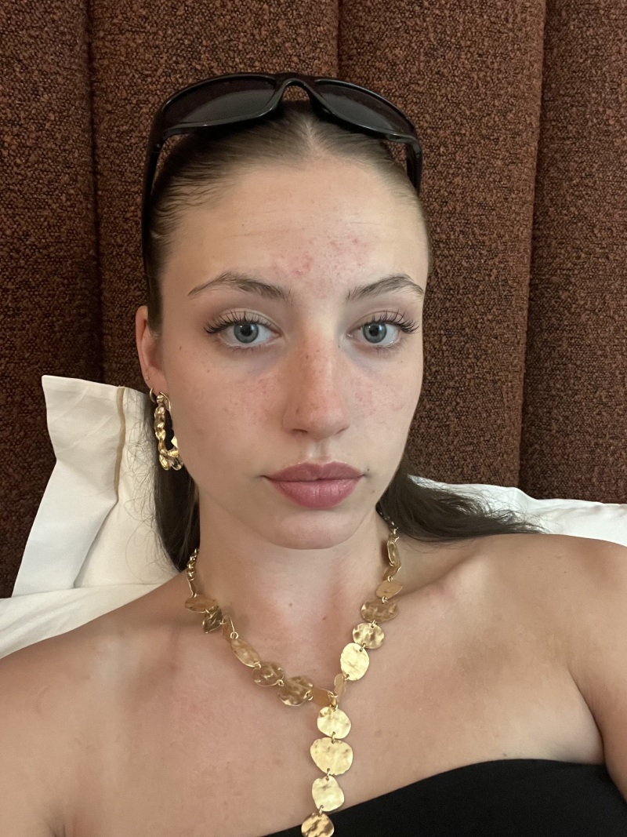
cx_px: 314
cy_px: 418
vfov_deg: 60.0
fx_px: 725
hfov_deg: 46.8
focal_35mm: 30
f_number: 2.2
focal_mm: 2.71
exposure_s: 1/25
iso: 500
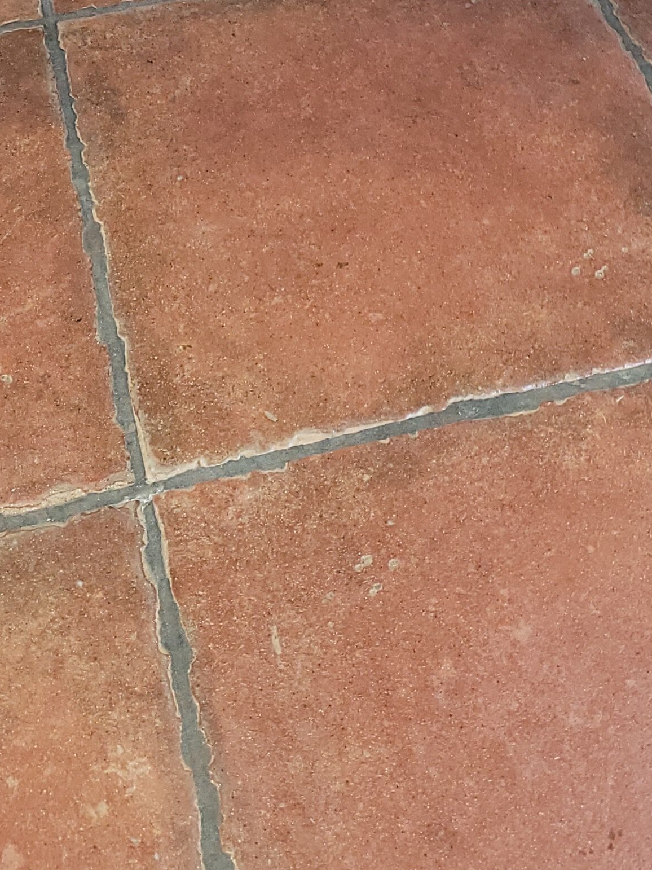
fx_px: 1708
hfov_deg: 21.6
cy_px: -225
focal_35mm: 68
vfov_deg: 25.1
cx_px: 280
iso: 125
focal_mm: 5.4
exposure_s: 1/25
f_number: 1.8
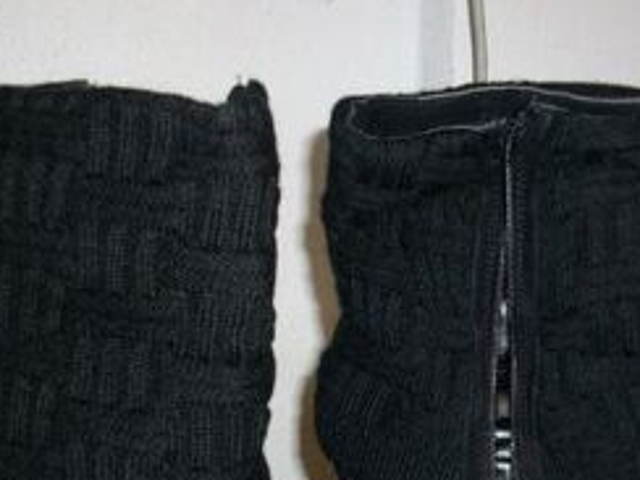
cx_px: 380
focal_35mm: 63
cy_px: 446
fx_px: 1165
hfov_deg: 30.7
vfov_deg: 22.6
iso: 125
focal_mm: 5.7
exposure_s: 1/40
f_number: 2.9
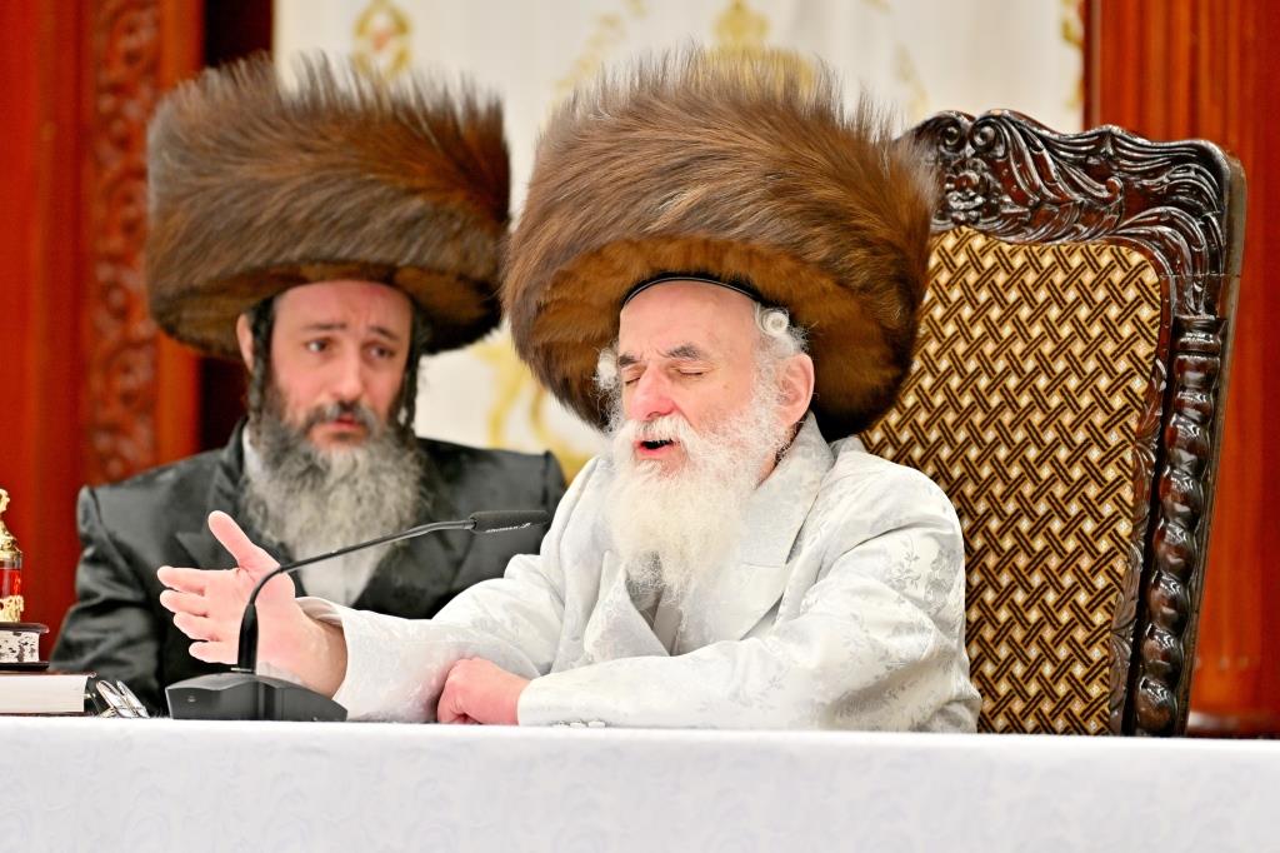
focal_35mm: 300
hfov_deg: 6.9
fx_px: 10663
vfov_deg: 4.6
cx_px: 640
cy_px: 426
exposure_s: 1/320
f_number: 2.8
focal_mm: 200
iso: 250
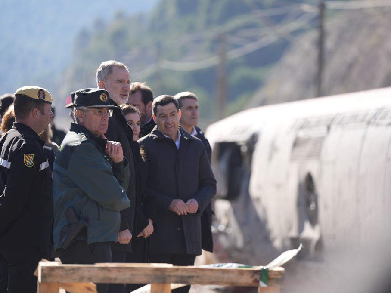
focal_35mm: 217
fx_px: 2451
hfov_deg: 9.1
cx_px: 202
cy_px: 146
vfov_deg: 6.8
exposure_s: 1/3200
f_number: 2.8
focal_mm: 200
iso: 400
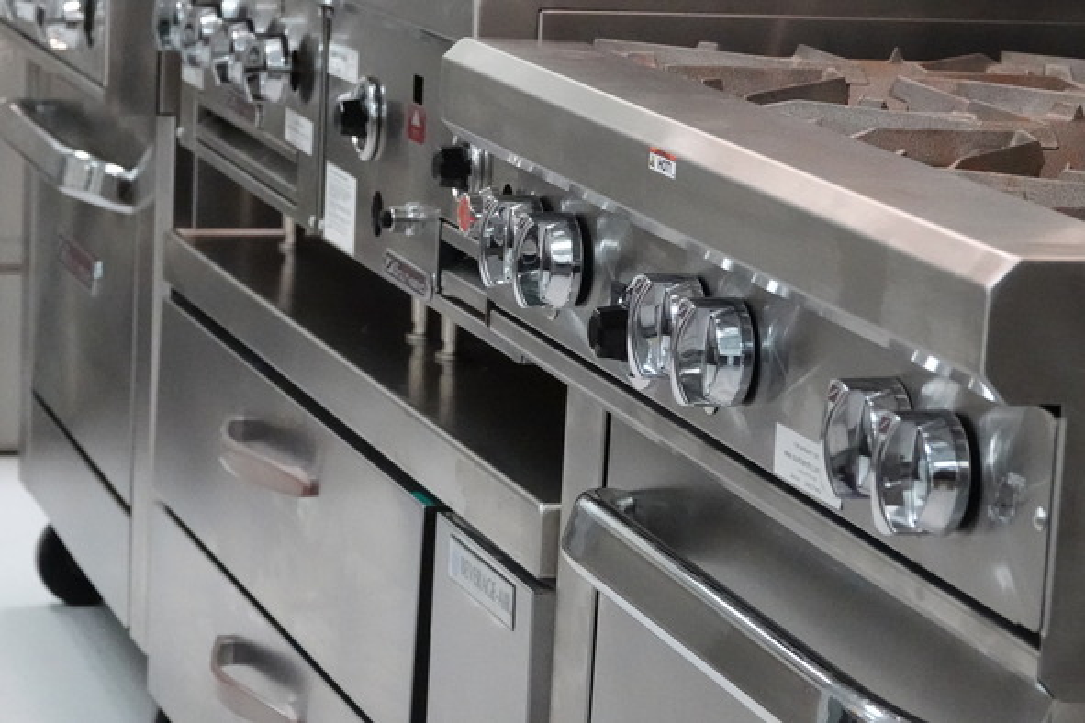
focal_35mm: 85
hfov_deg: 23.9
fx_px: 2562
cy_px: 362
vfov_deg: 16.1
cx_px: 542
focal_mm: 31.33
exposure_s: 1/500
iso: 5000
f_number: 3.5
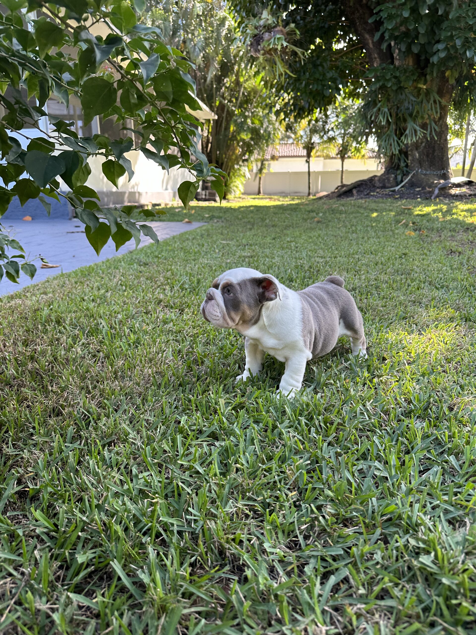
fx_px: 440
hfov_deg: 56.8
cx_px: 238
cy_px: 318
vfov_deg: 71.6
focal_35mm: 24
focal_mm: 6.86
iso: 80
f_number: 1.78
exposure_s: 1/221
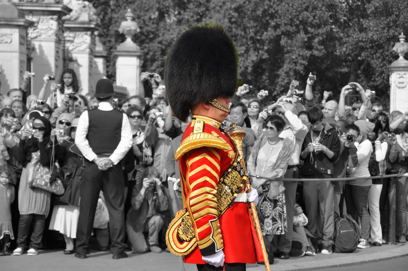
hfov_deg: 17.1
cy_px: 136
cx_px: 204
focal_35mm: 120
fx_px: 1358
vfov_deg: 11.4
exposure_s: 1/640
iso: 200
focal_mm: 80
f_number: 6.3
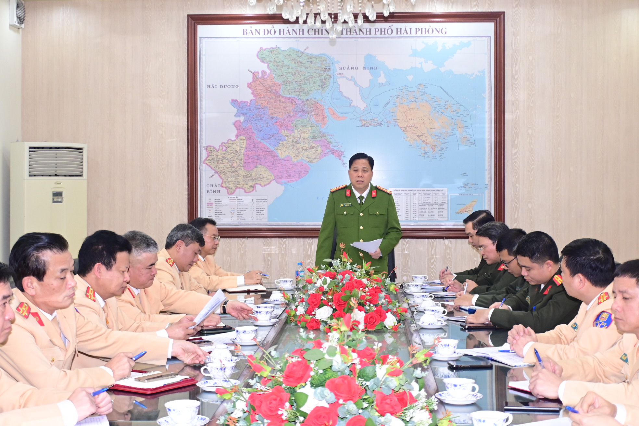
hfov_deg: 35.1
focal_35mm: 57
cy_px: 213
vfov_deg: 23.8
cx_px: 320
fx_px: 1012
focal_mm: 38
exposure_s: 1/200
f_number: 4.2
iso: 1600
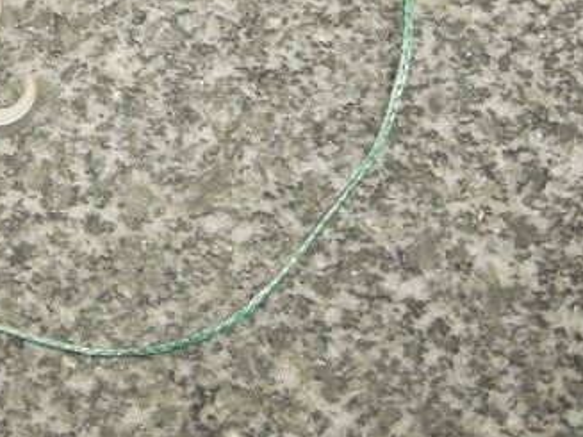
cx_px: -218
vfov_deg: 8.8
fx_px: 2778
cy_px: -146
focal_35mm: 165
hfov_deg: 11.6
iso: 400
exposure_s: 1/13
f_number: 4.2
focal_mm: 9.8
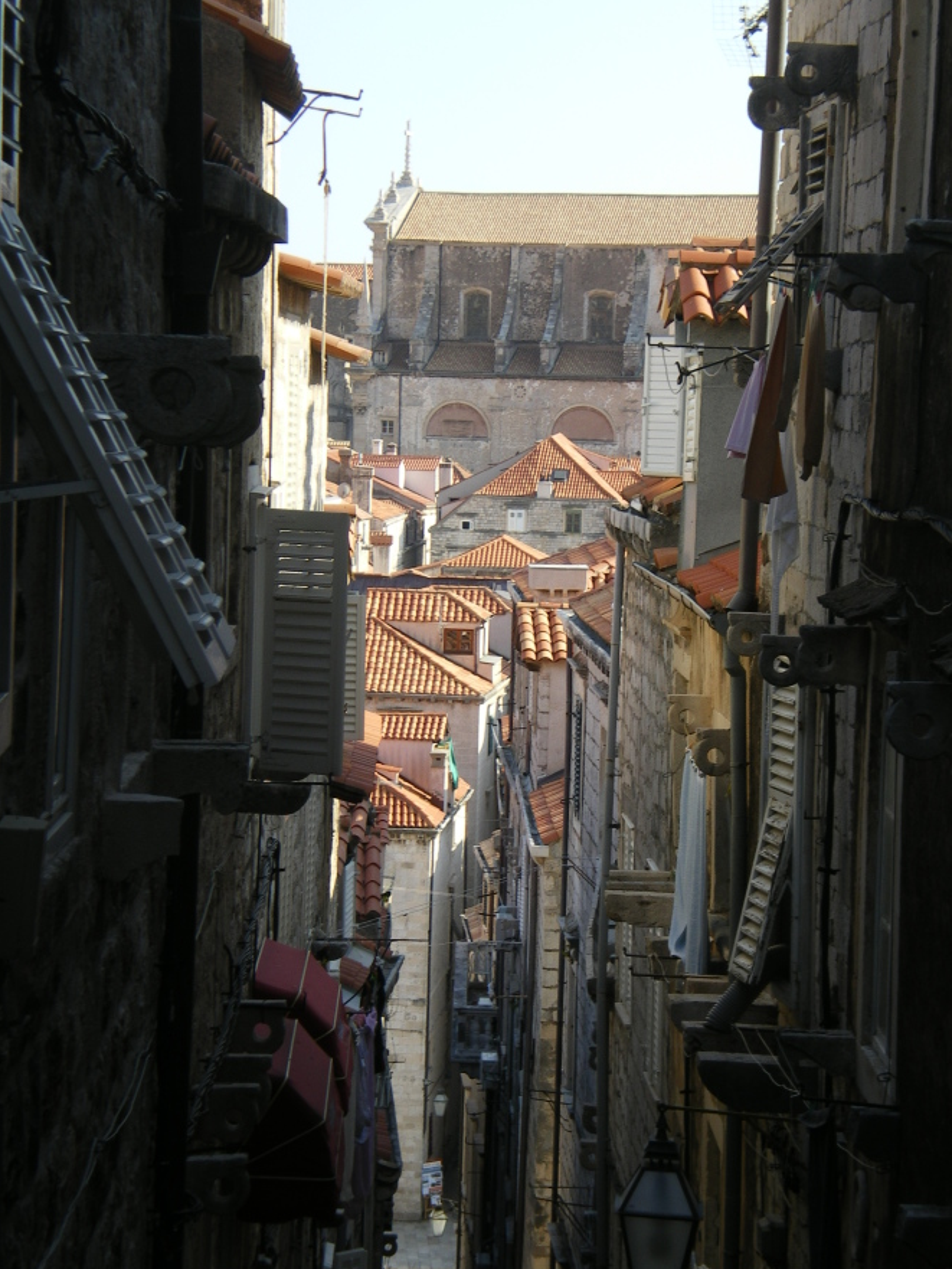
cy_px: 640
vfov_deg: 20.6
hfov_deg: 15.6
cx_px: 470
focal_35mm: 95
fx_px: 3483
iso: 50
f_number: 5.5
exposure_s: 1/160
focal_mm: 16.3
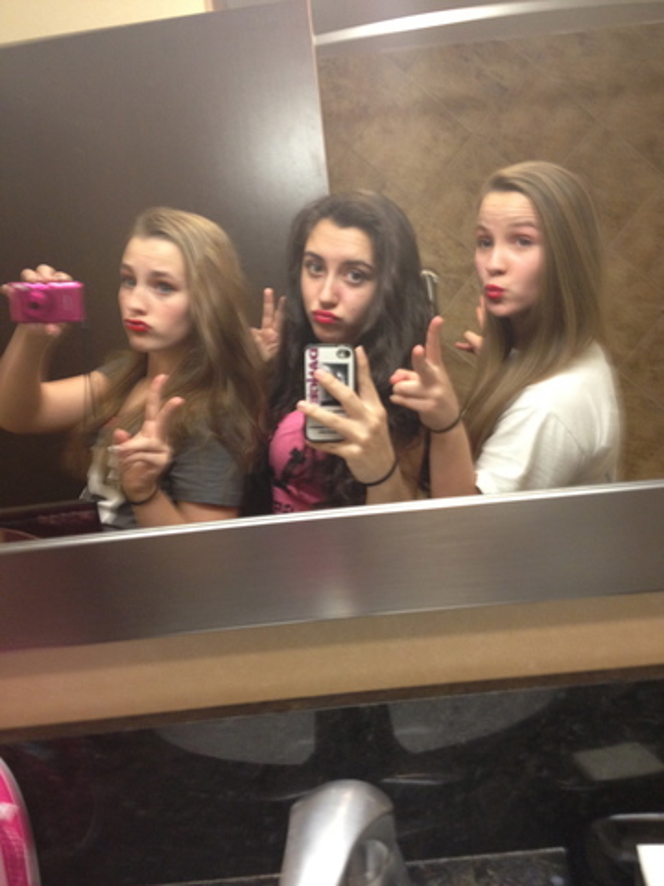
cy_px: 443
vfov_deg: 52.6
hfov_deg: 40.7
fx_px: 895
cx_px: 332
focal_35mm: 35
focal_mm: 4.28
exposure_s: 1/20
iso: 160
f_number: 2.4
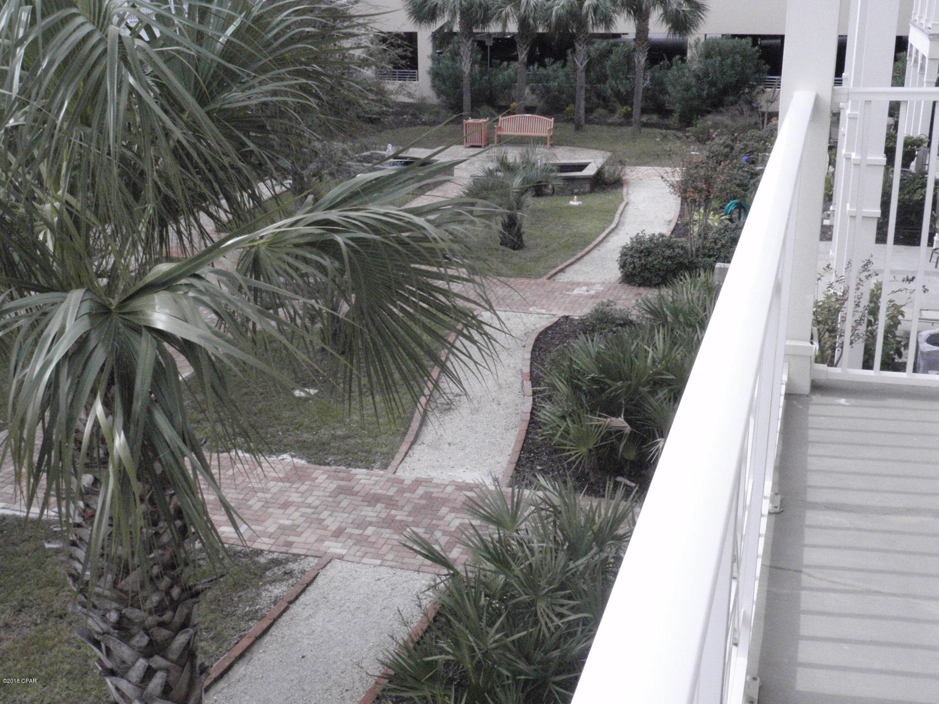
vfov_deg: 36.0
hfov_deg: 46.8
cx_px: 470
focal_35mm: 40
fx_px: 1085
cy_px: 352
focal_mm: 7.25
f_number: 9
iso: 800
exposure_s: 1/400
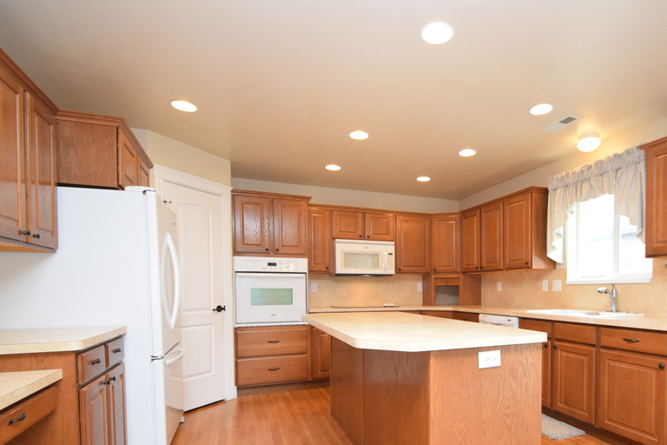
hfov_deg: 82.2
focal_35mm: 20
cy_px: 288
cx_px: 423
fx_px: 371
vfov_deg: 60.8
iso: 800
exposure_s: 1/100
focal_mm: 10
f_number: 5
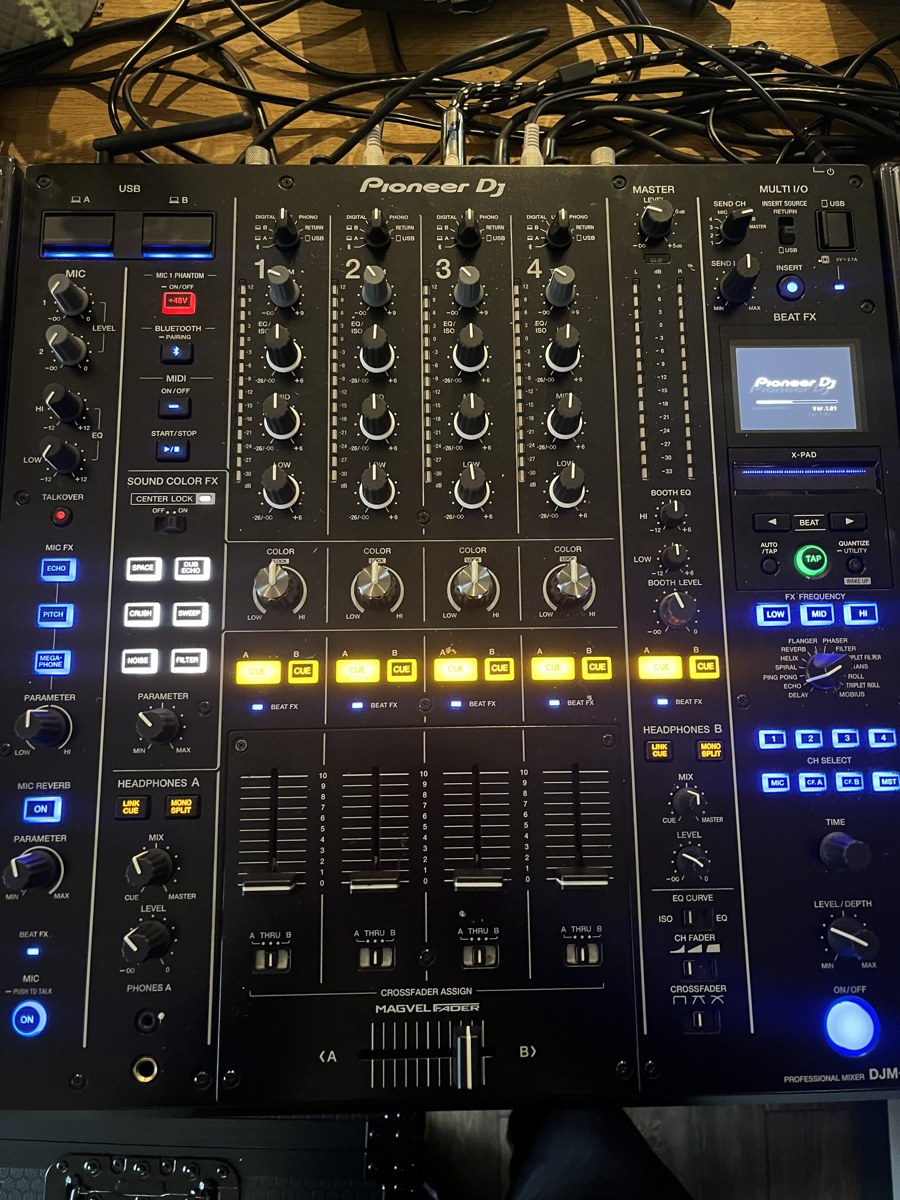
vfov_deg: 67.3
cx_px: 450
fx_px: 901
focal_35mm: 26
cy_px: 600
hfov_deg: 53.1
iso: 800
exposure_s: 1/29
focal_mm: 5.1
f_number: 1.6
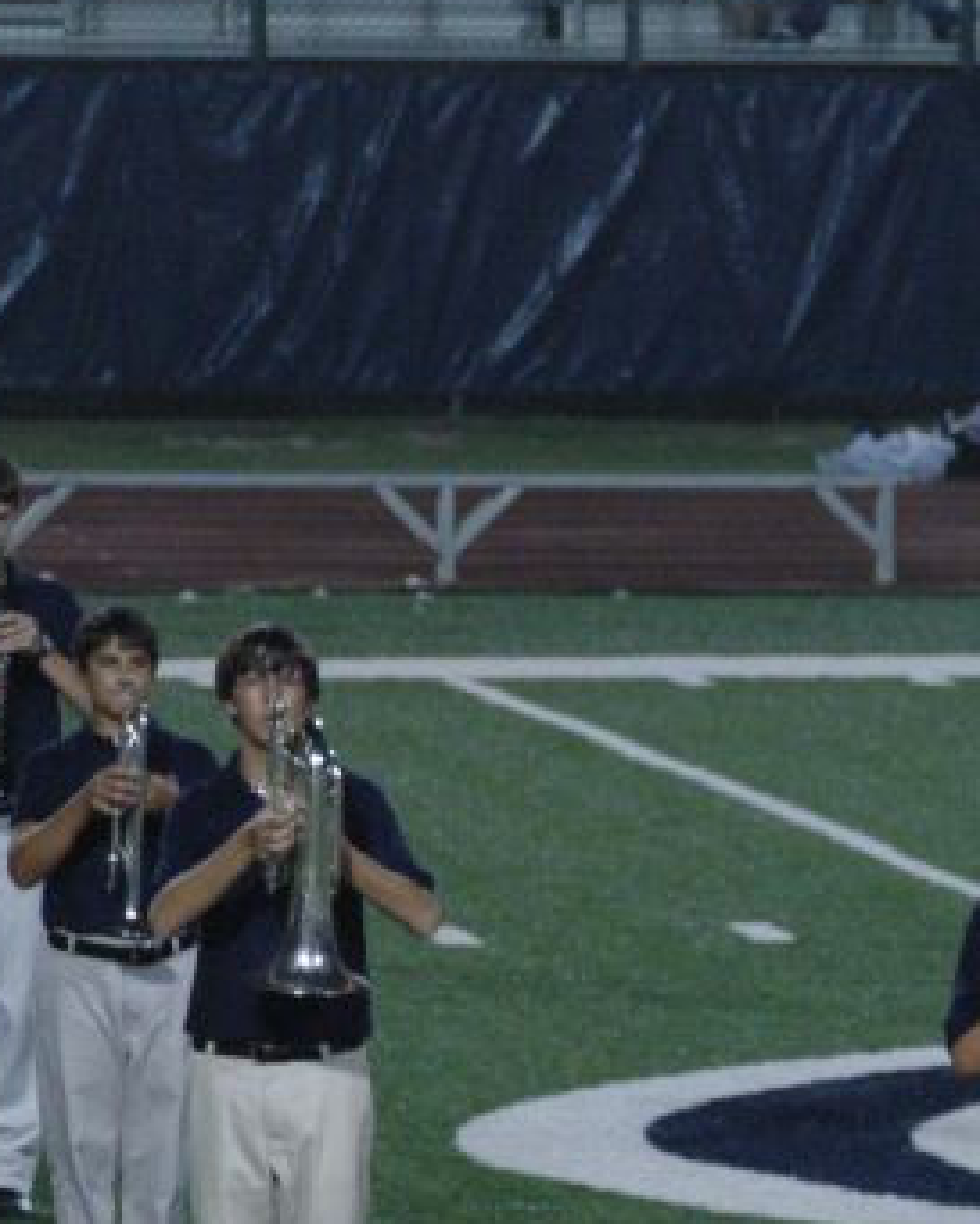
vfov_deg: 4.1
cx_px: 1213
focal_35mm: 473
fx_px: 17141
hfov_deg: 3.3
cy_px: 1052
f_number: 5.6
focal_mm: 112
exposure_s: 1/60
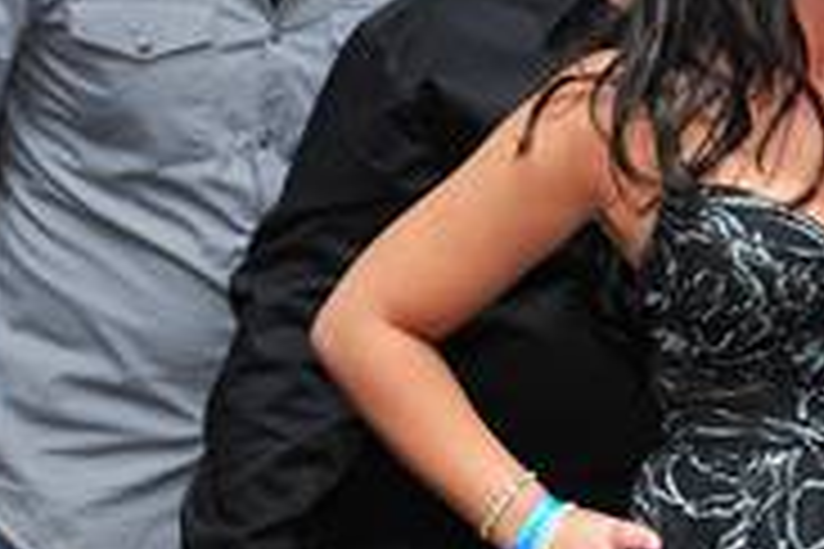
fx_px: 2746
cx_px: 964
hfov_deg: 16.4
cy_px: -90
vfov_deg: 11.2
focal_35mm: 120
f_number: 5
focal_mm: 40
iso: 800
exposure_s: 1/100
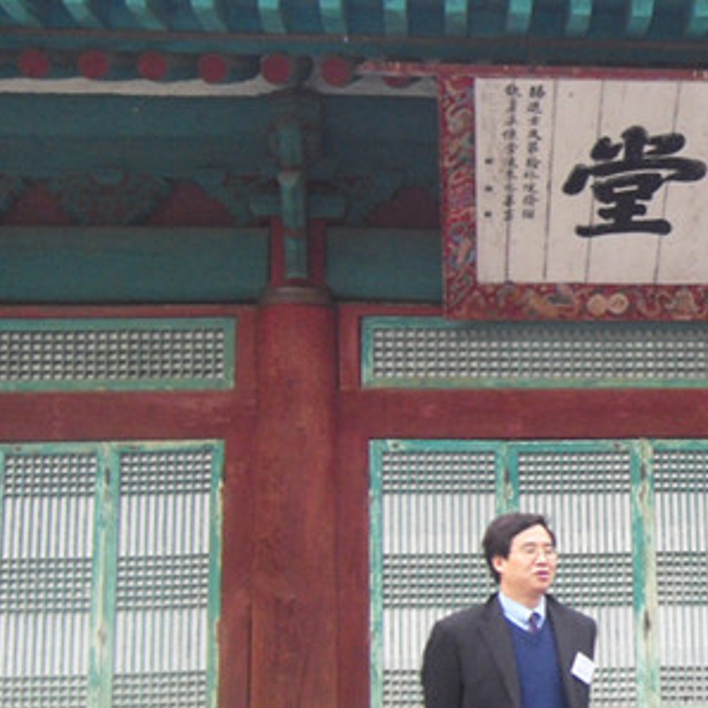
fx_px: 2059
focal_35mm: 89
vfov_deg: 19.5
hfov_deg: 19.1
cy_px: 383
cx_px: 658
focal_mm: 8.8
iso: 400
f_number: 3.8
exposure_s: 1/60
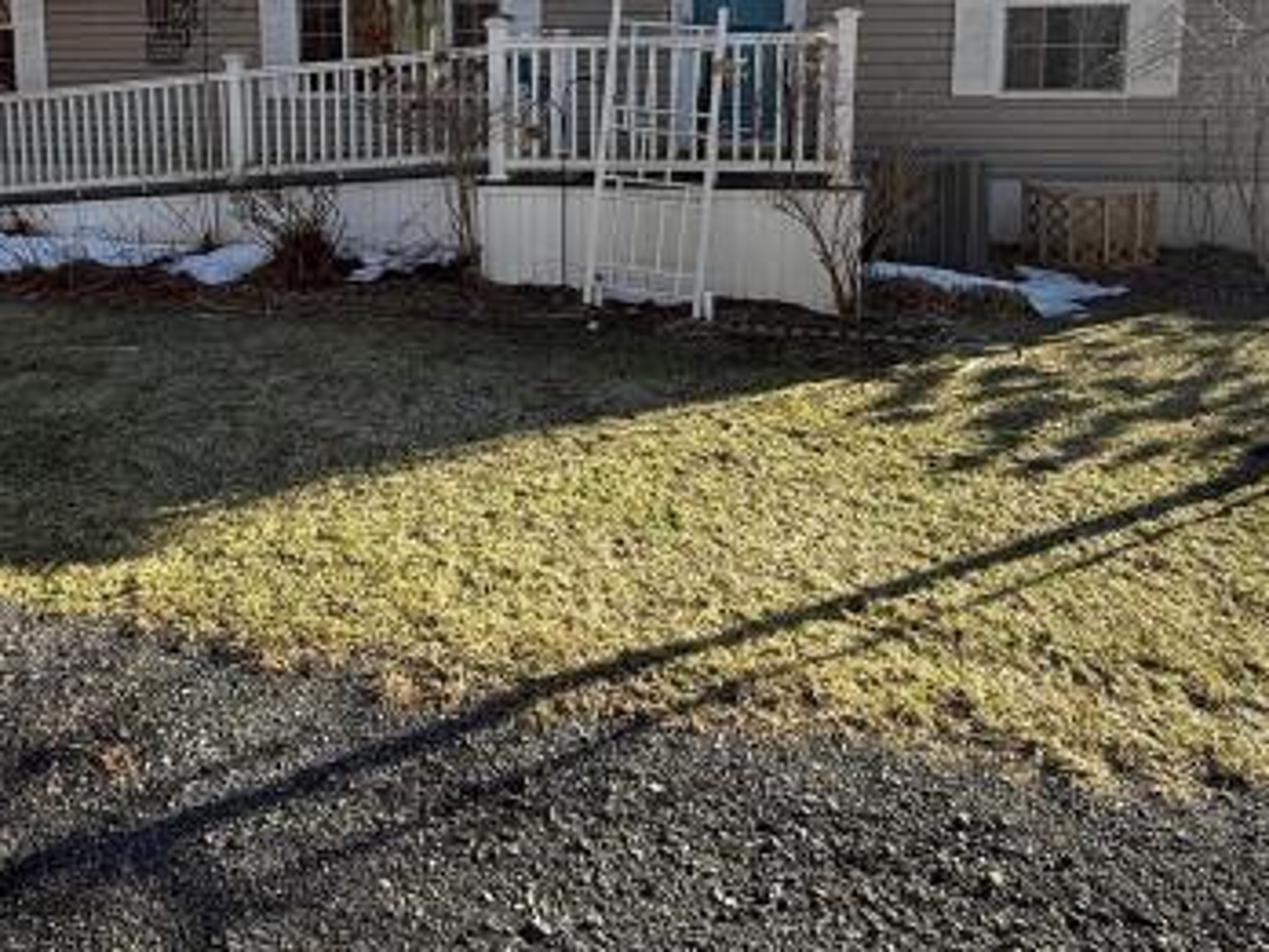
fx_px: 1063
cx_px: 489
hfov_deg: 61.0
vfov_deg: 45.9
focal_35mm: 29
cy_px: 197
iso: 50
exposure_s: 1/510
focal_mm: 2.22
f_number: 2.2
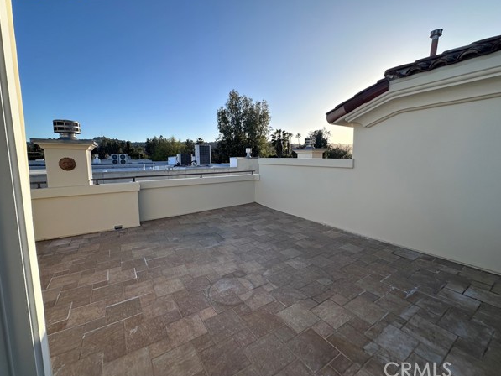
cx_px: 253
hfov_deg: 98.2
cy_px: 180
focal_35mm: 15
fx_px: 217
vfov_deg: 81.7
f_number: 2.2
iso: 40
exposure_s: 1/1092
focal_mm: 2.22
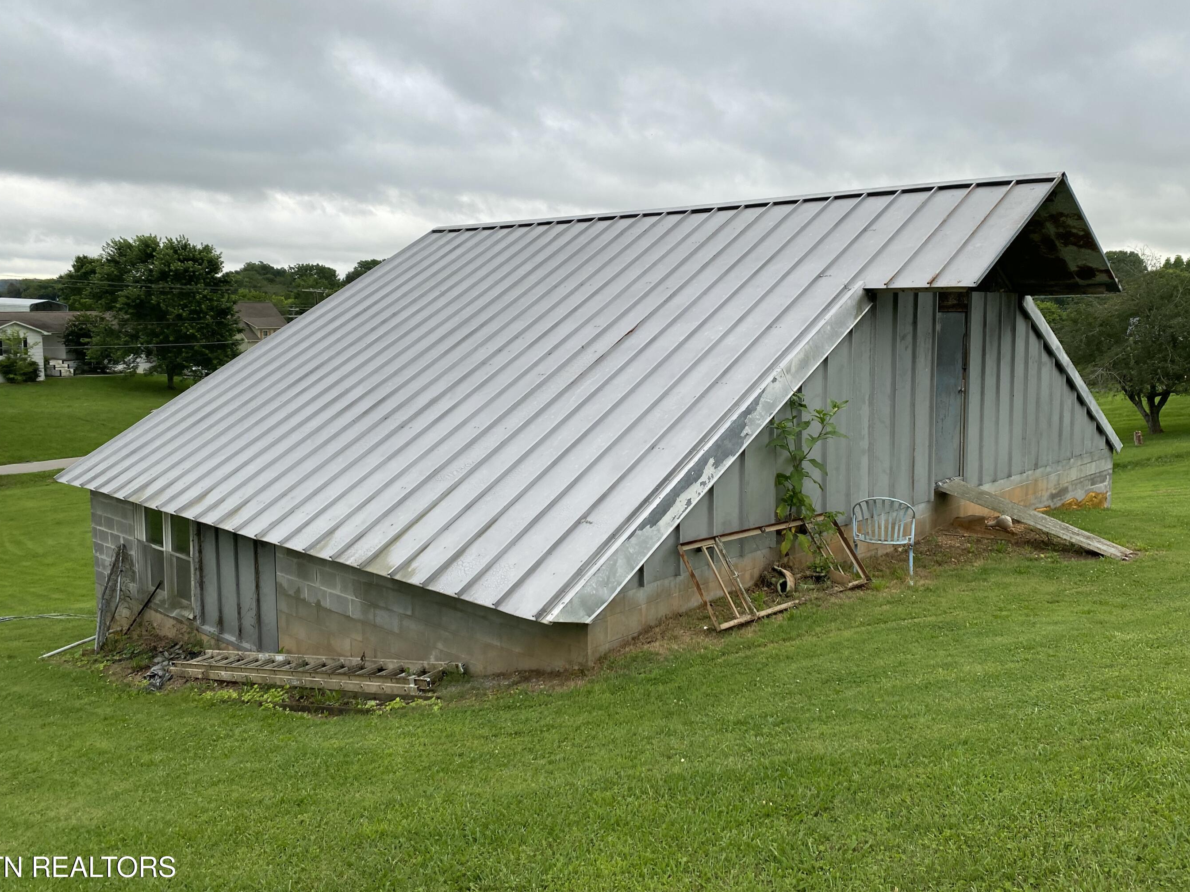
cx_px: 629
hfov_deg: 61.6
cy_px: 415
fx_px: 997
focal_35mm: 29
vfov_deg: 48.2
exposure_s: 1/338
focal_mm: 4.25
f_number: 1.8
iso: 32
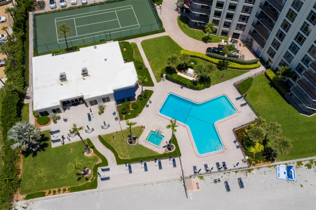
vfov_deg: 46.4
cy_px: 105
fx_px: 246
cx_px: 158
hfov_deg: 65.5
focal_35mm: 28
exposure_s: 1/500
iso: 200
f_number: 11
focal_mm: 10.26
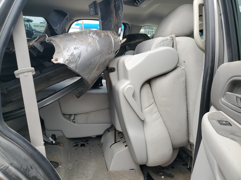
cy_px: 90
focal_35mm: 26
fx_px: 181
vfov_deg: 53.1
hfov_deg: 67.3
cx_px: 120
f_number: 1.5
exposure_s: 1/588
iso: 50
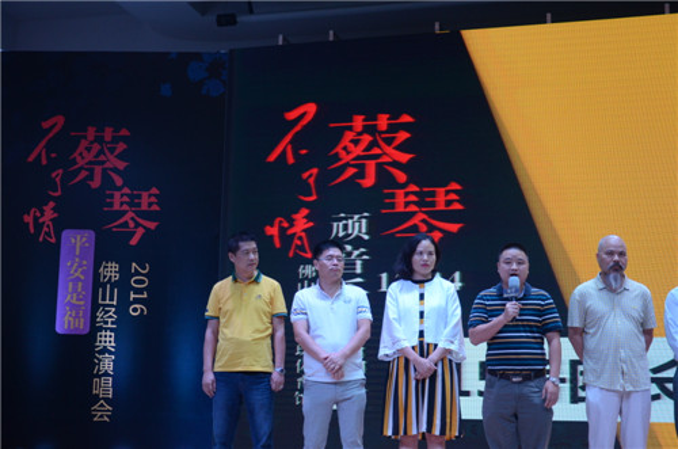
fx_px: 1071
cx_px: 339
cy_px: 224
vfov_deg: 23.7
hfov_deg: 35.1
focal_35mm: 57
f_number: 4.5
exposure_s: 1/250
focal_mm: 38
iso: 1250
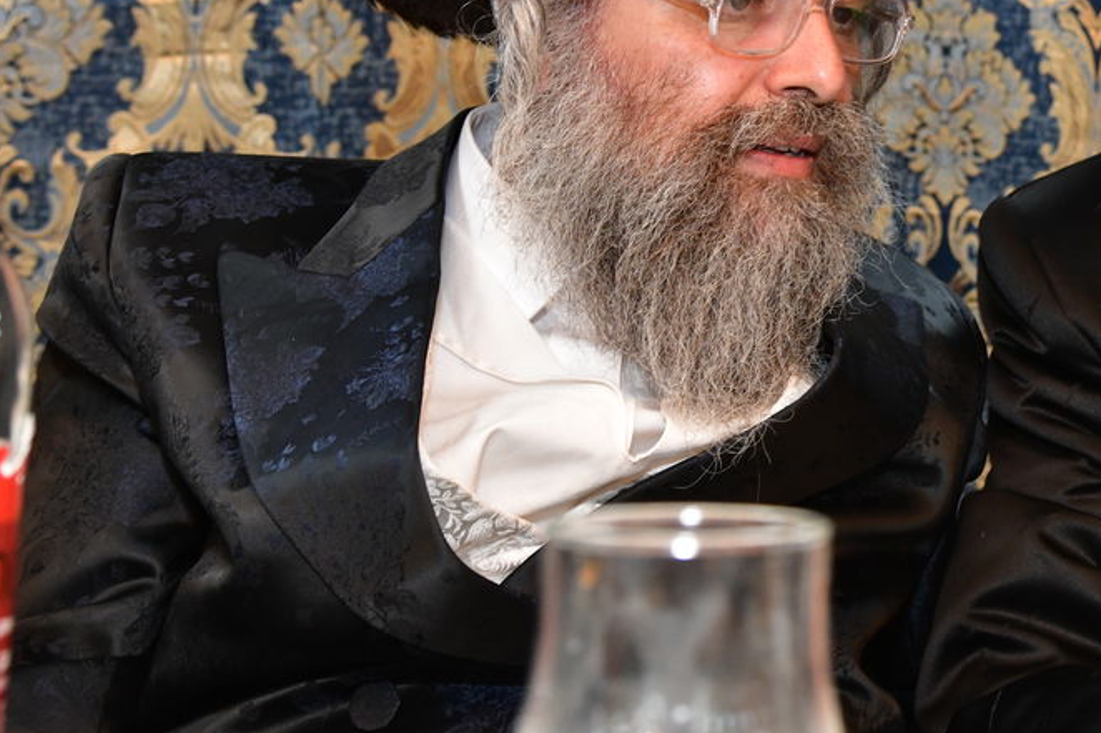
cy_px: 39
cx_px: 955
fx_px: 2262
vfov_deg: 18.1
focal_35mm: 74
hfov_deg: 26.6
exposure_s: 1/100
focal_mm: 35
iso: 2500
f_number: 5.6
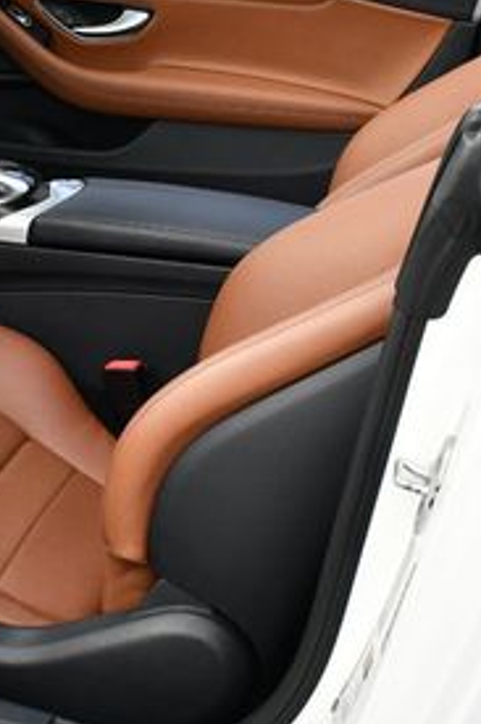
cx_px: -42
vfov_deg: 24.2
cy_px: 300
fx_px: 1685
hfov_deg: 15.8
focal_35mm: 84
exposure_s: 1/250
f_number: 6.3
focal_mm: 18
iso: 200
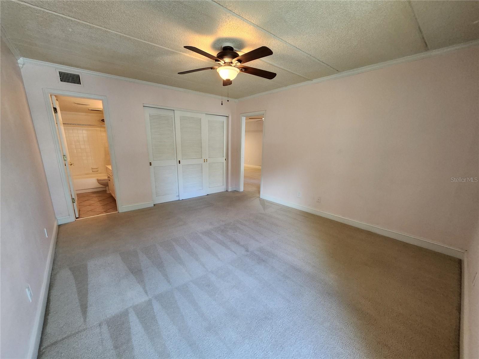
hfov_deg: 106.2
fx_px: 180
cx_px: 240
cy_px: 180
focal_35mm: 13
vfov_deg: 89.9
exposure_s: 1/60
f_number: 2.2
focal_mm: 1.74
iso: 250
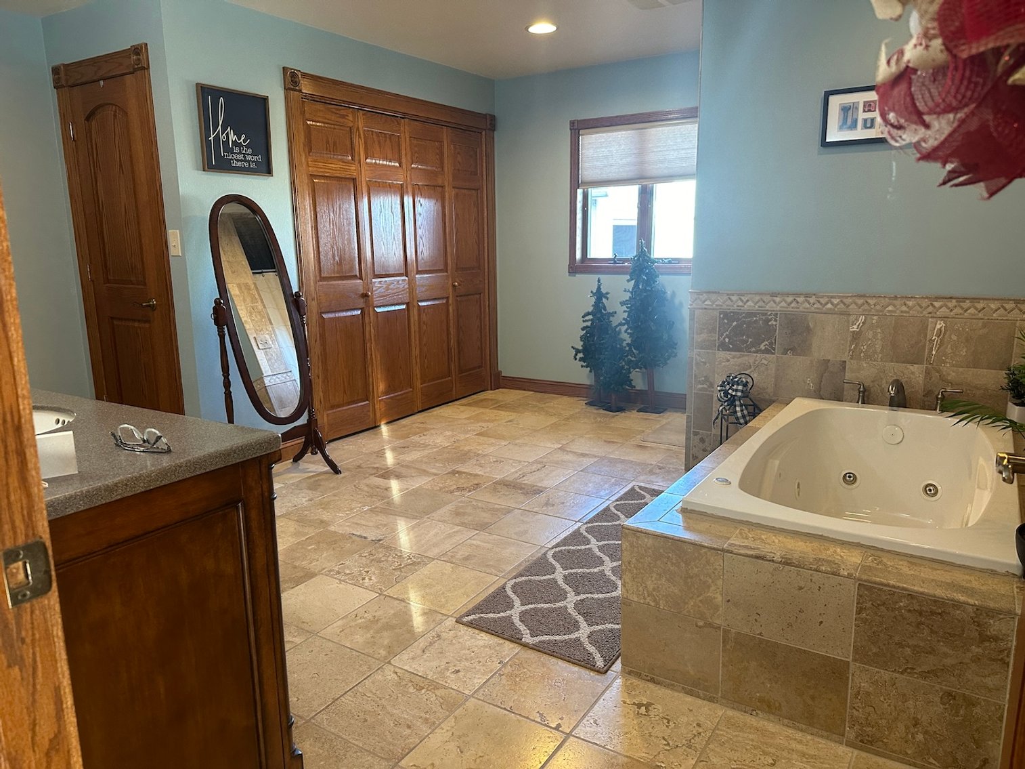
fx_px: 711
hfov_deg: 71.6
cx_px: 512
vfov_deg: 56.8
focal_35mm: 24
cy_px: 384
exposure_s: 1/60
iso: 320
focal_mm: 6.86
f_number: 1.78
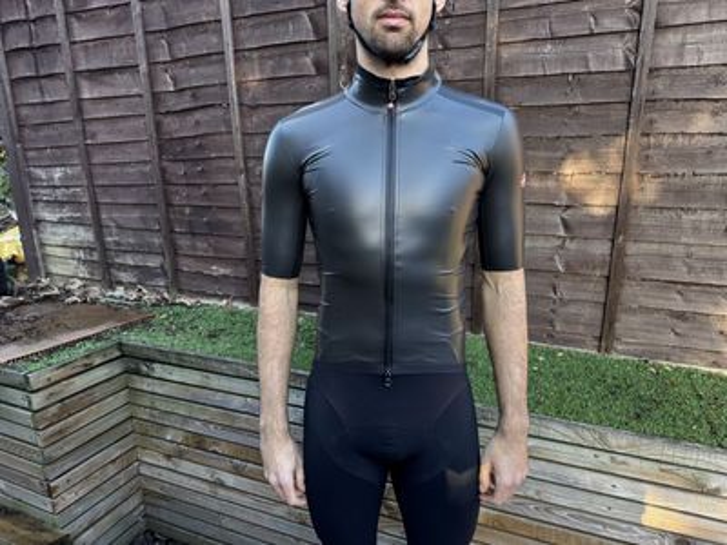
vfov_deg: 56.8
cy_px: 272
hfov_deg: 71.6
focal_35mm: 24
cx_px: 364
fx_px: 504
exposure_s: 1/121
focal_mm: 6.76
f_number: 1.78
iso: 125
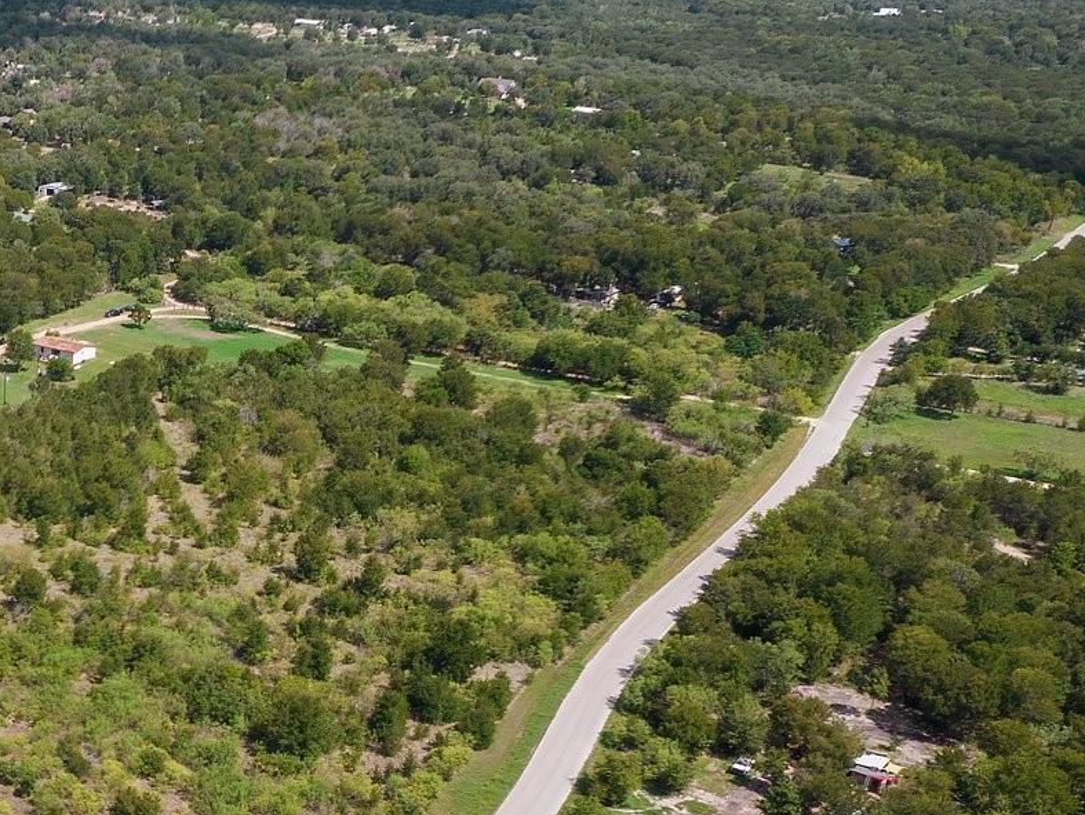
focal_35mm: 55
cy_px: 650
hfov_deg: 30.3
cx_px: -181
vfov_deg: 26.1
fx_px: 1725
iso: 110
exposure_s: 1/1250
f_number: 2.8
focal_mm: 8.38
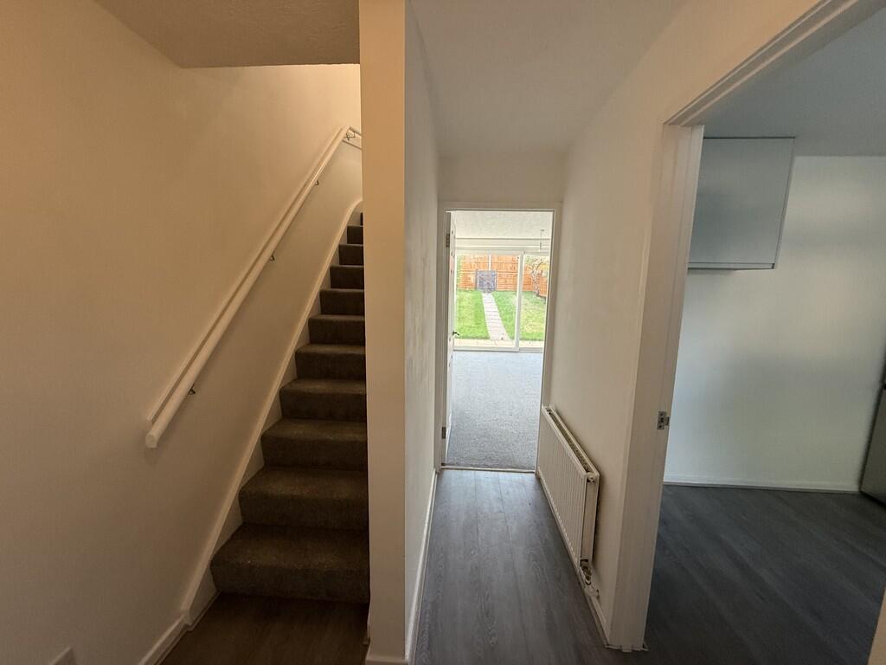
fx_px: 358
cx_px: 443
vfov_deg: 85.7
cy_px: 332
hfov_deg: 102.1
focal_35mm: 14
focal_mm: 2.22
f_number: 2.2
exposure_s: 1/99
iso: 250
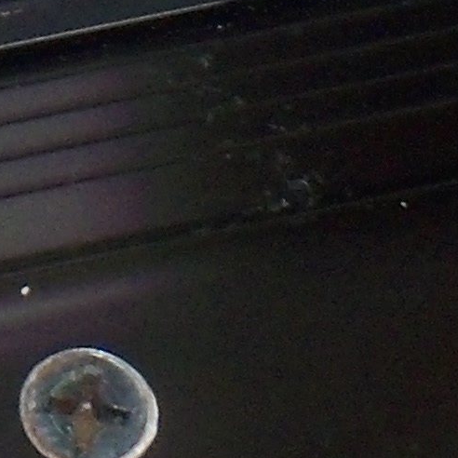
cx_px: -339
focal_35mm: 524
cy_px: 489
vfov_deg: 3.3
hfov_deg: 3.3
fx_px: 7844
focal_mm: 14.2
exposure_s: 1/100
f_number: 4.9
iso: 200
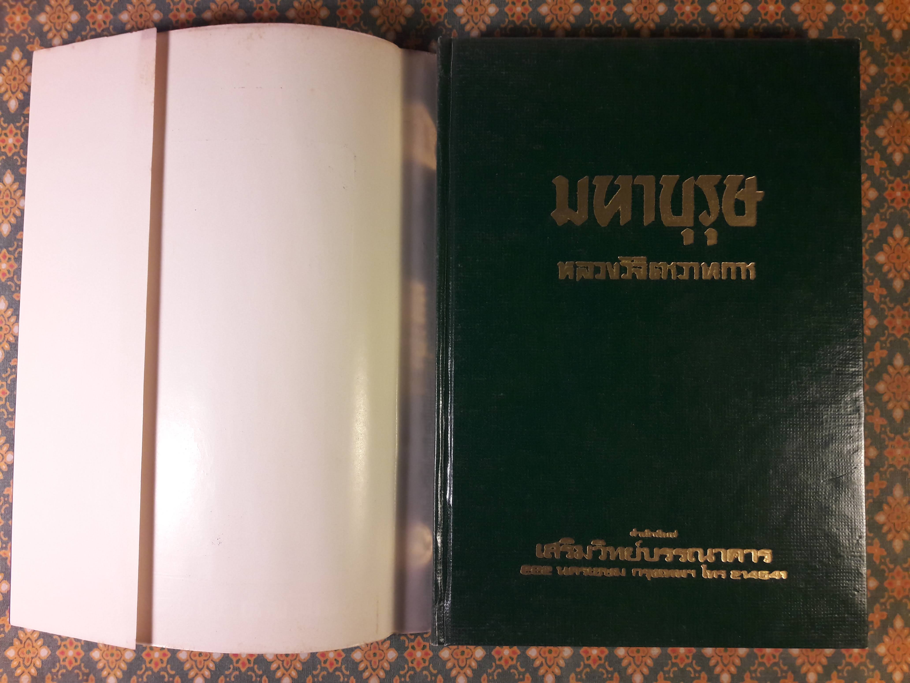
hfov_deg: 63.4
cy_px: 342
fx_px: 736
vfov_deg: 49.7
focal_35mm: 28
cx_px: 455
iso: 64
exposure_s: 1/50
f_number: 1.9
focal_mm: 3.7
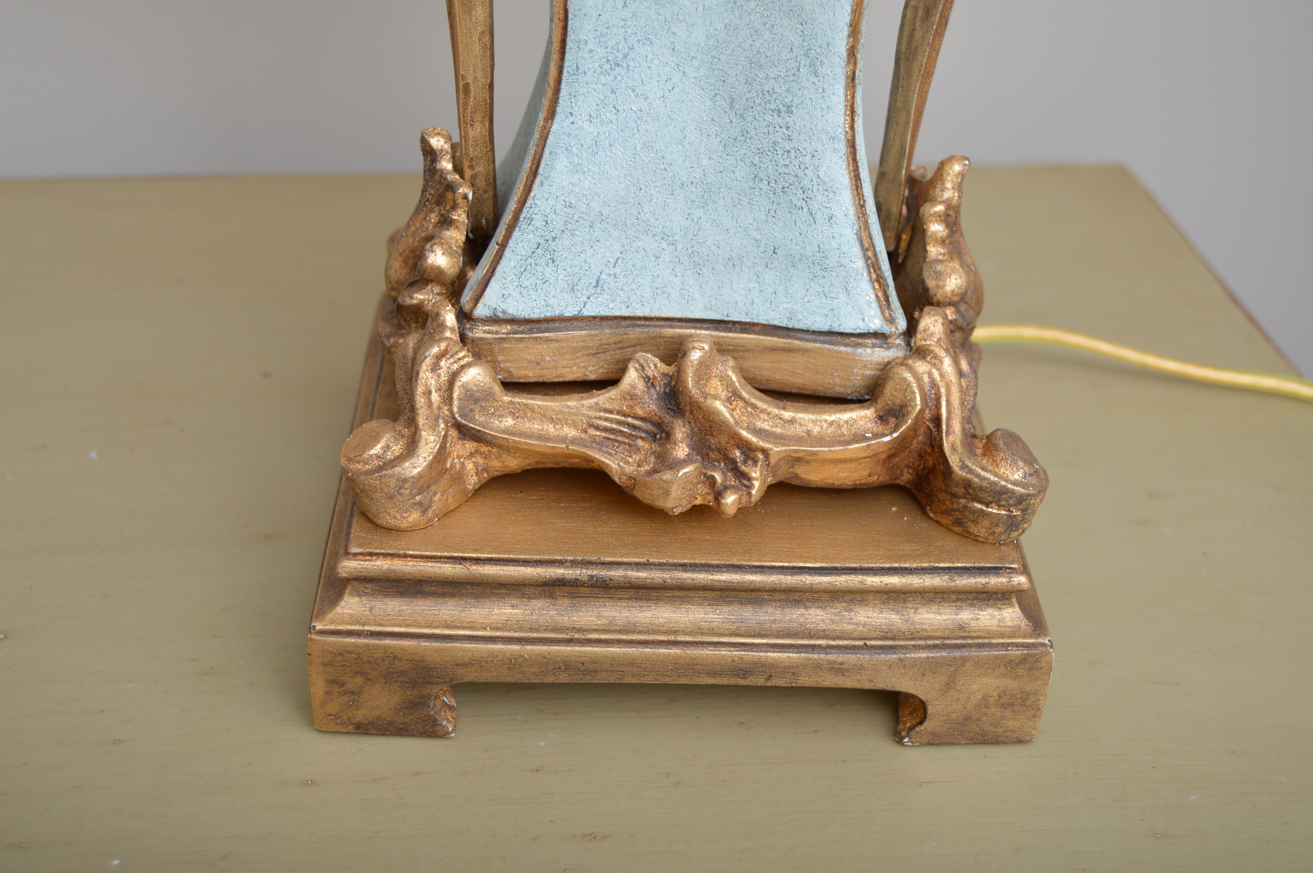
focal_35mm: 51
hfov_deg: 38.9
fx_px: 1858
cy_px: 436
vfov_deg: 26.4
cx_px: 656
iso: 200
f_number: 4.5
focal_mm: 34
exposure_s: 1/200
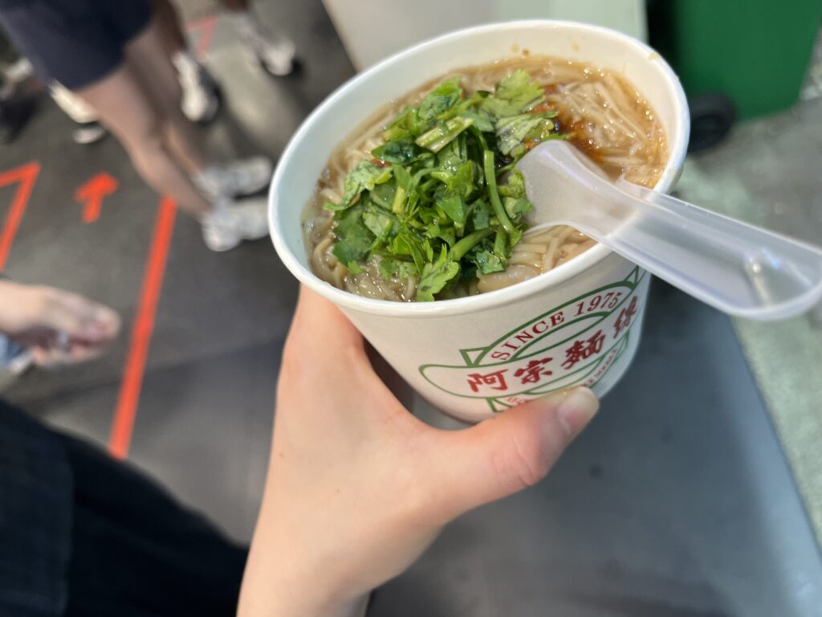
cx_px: 411
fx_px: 617
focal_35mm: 26
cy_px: 308
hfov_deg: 67.3
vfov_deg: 53.1
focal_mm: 5.1
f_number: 1.6
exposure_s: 1/60
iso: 80
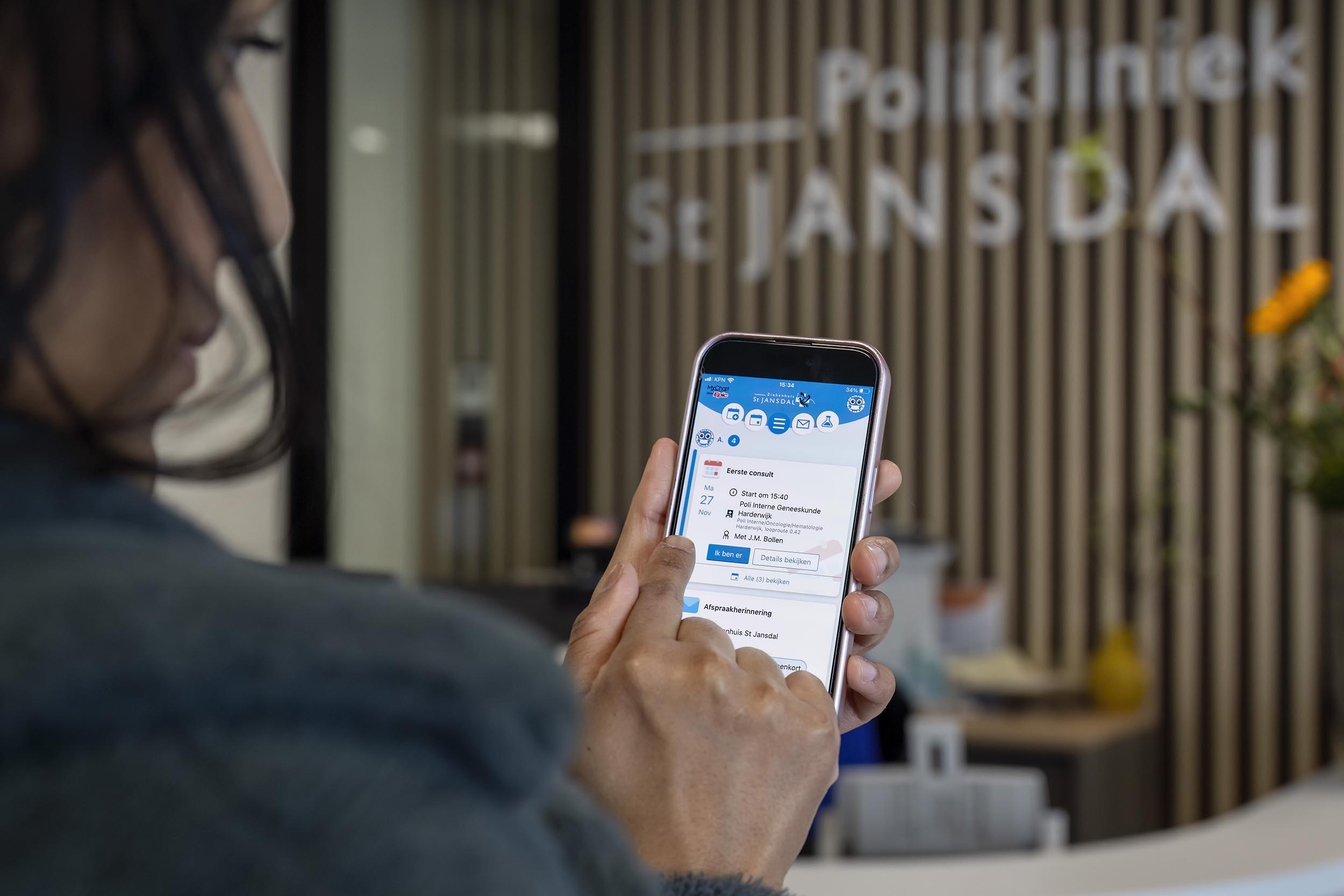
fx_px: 1867
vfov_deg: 27.0
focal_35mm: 50
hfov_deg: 39.6
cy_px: 448
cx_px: 672
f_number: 5
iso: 1000
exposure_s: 1/100
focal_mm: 50
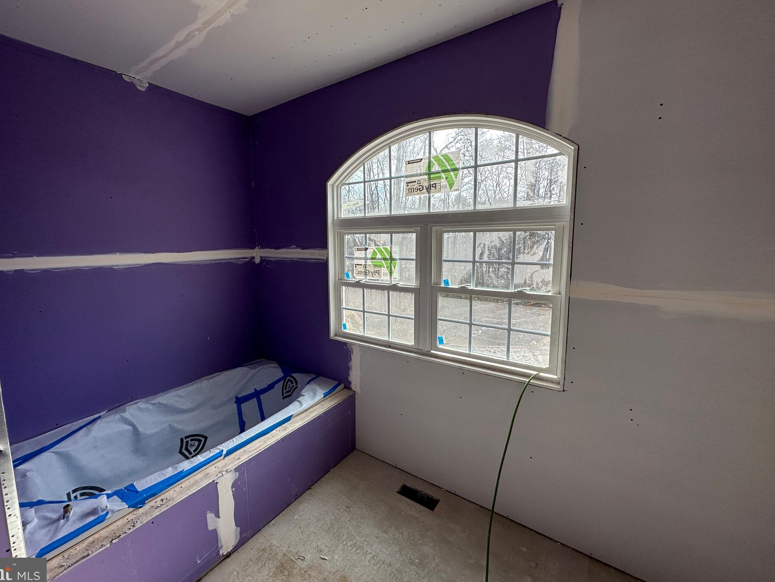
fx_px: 336
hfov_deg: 98.0
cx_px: 361
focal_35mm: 15
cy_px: 279
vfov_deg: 81.7
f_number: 2.2
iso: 40
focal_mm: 2.22
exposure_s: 1/290
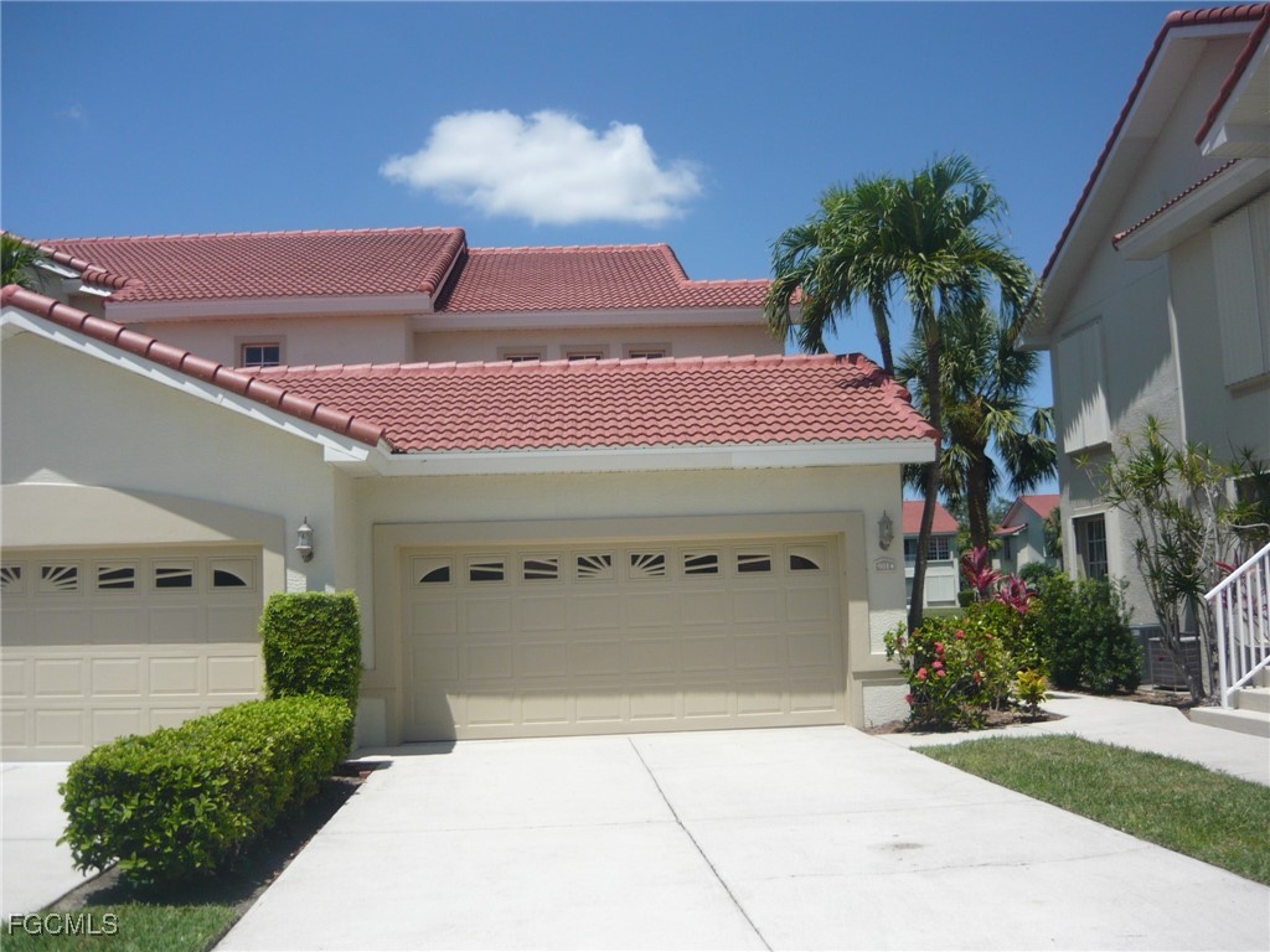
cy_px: 476
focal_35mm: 33
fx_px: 1211
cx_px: 635
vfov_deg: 42.9
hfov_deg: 55.4
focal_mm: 5.5
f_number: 8
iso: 100
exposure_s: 1/250
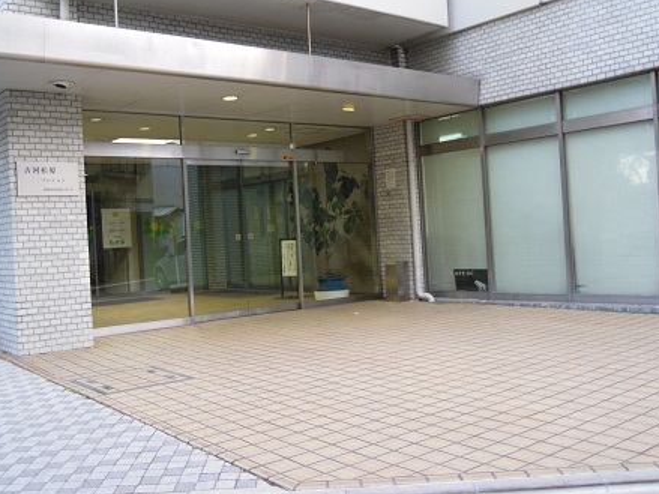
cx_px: 305
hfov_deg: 52.6
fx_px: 666
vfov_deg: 40.7
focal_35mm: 35
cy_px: 237
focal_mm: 5.7
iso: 200
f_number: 2.8
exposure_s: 1/30
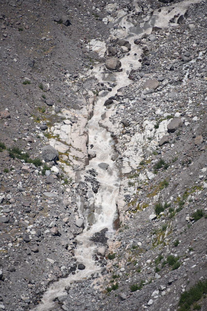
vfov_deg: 6.9
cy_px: 156
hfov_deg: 4.6
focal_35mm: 300
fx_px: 2586
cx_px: 104
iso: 100
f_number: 6.3
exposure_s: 1/640
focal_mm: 300
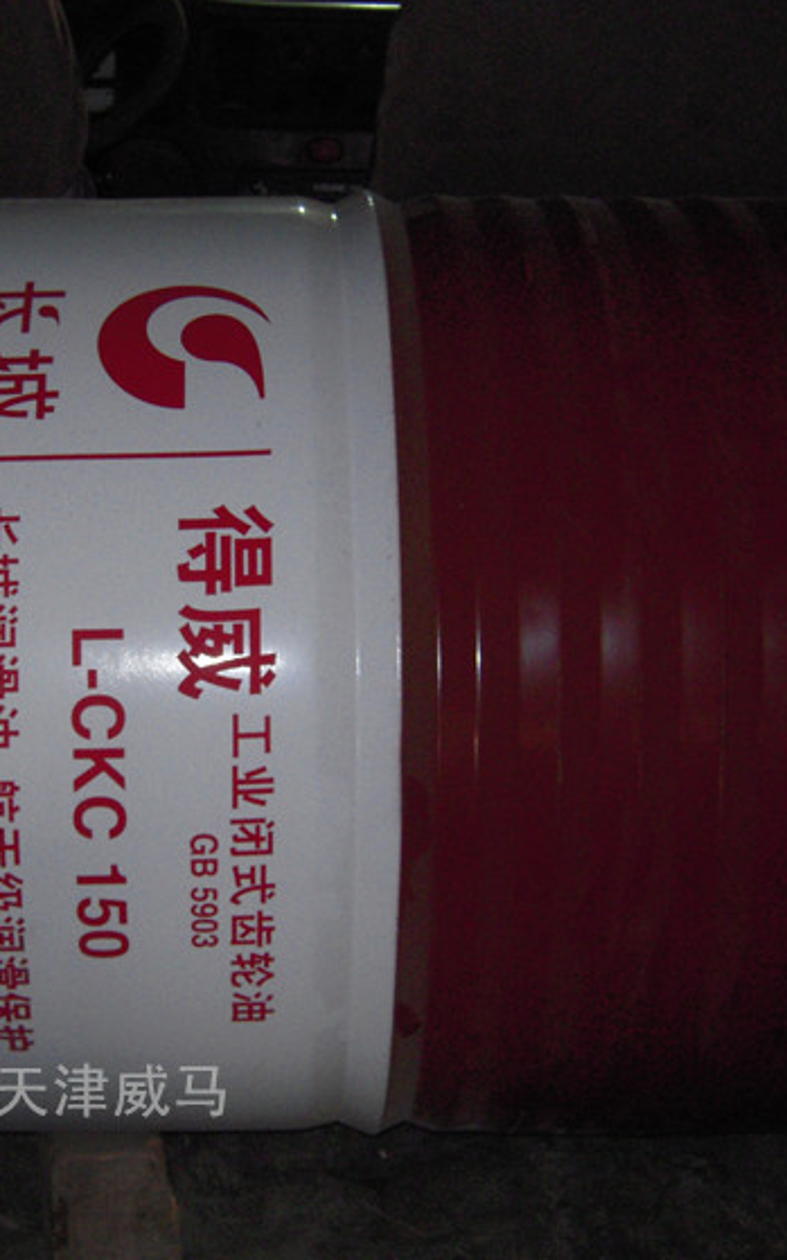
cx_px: 194
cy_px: 631
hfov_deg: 20.1
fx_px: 2198
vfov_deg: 32.0
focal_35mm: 64
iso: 400
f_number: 3.3
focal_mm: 8.1
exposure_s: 1/30
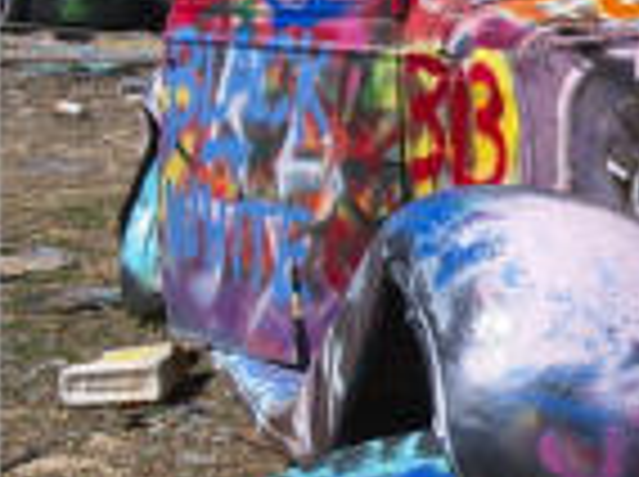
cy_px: 207
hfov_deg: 16.4
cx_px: 889
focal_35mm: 112
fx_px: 2064
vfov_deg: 13.2
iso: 200
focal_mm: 20
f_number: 9
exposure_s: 1/500
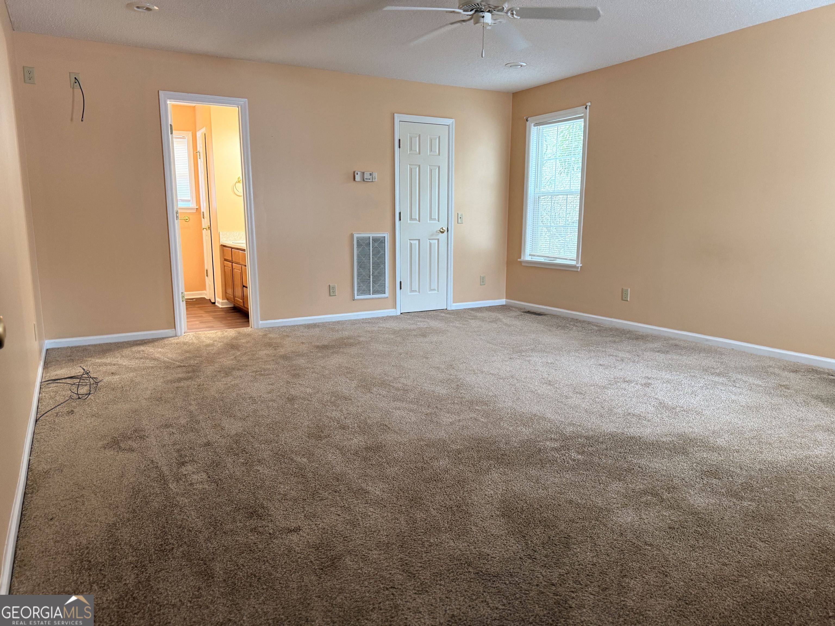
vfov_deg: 56.8
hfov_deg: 71.6
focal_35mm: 24
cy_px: 313
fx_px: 579
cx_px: 418
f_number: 1.78
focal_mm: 6.76
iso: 250
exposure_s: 1/60
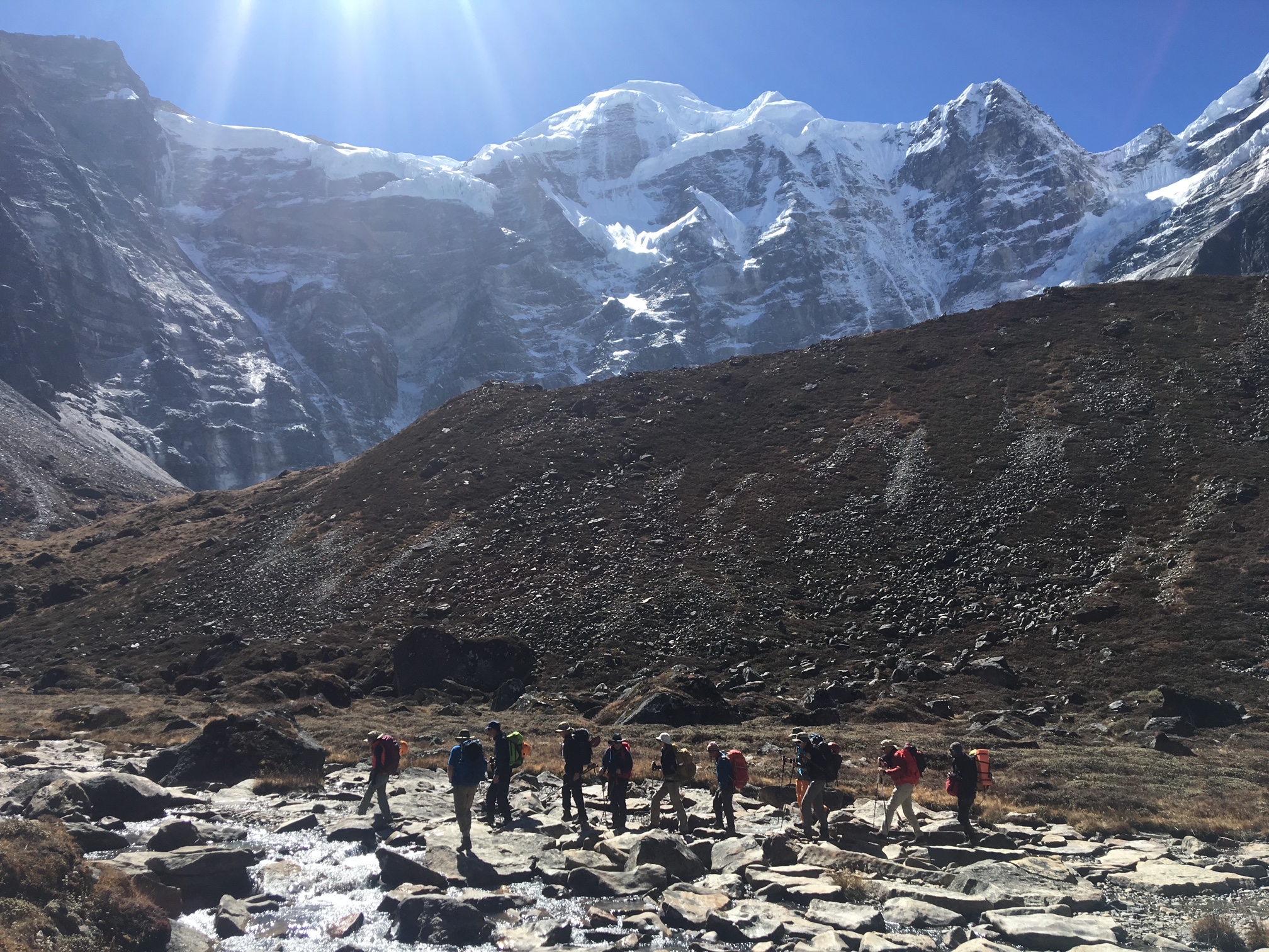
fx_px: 1063
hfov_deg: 61.7
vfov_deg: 48.2
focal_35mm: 29
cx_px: 634
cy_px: 476
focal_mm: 4.15
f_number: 2.2
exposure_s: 1/1399
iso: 25
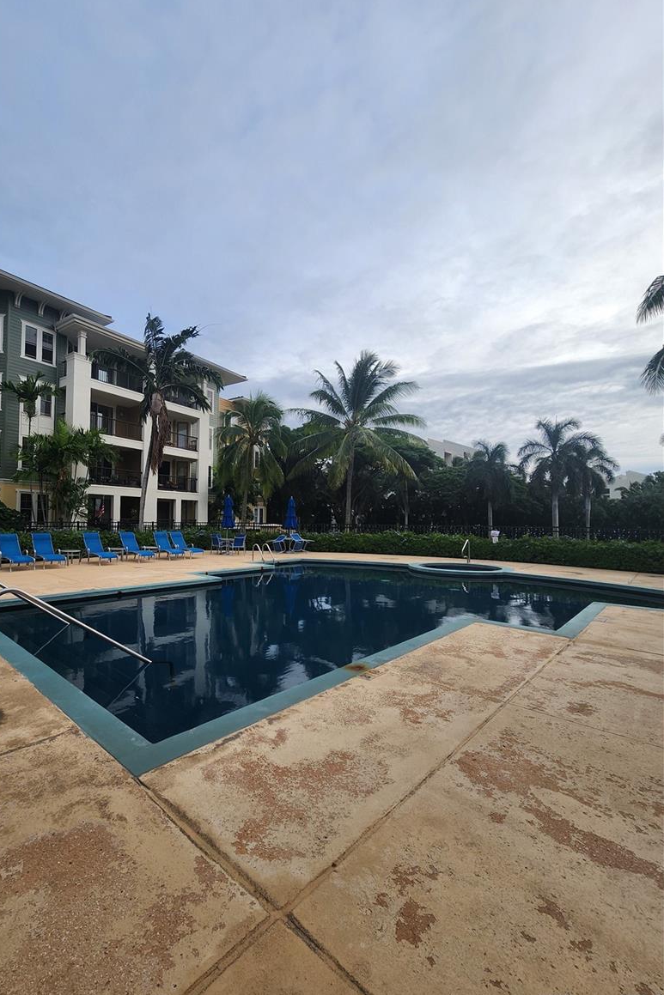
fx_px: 387
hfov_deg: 80.6
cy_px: 496
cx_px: 278
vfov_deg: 104.2
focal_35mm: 14
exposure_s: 1/330
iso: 50
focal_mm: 2.2
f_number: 2.2
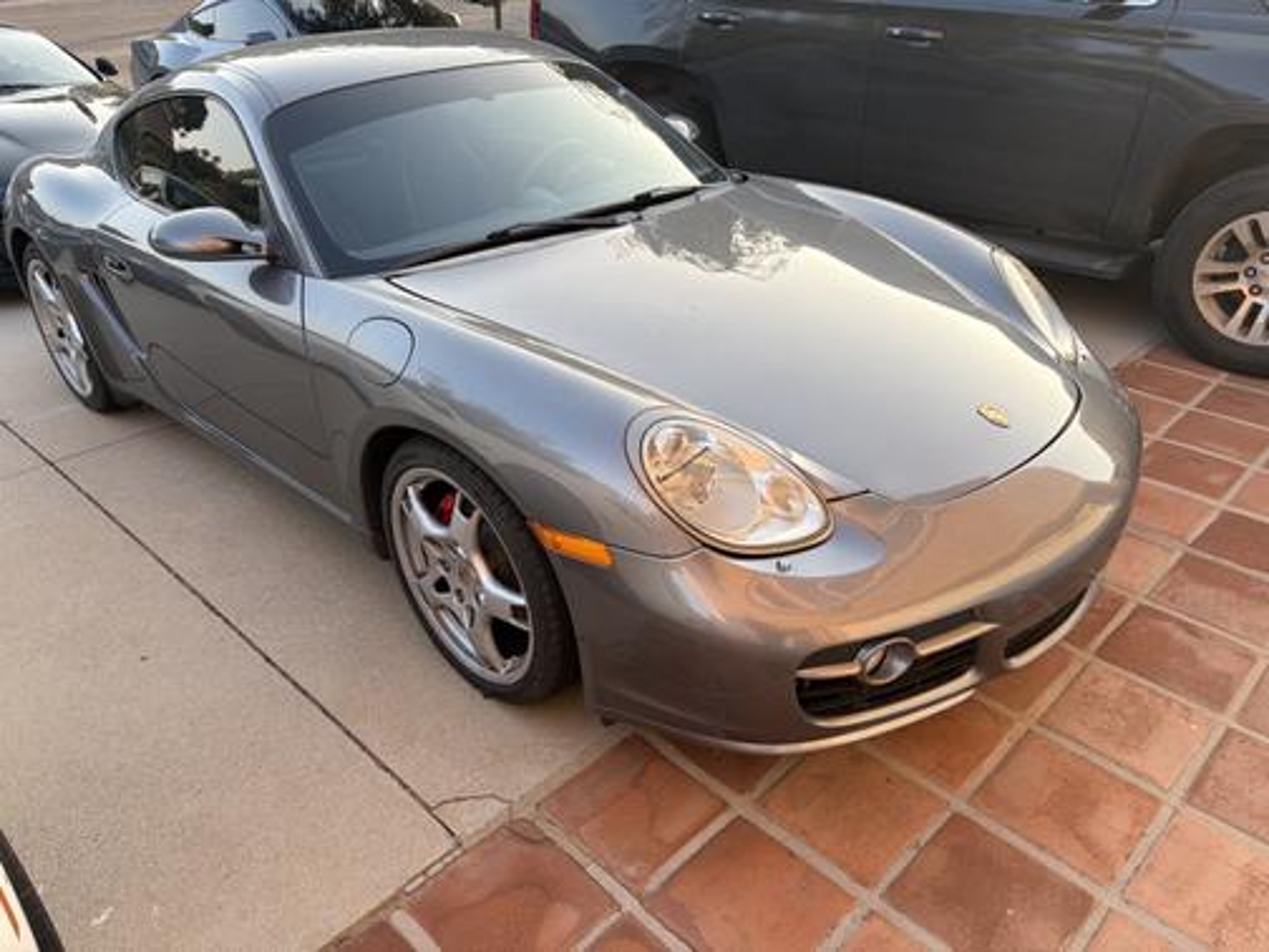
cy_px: 476
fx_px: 953
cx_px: 634
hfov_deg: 67.3
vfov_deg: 53.1
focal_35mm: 26
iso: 40
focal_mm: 5.96
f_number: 1.6
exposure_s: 1/224
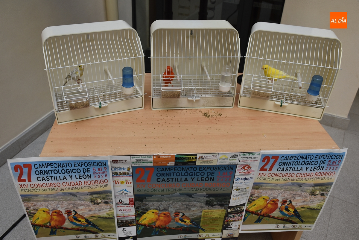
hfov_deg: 61.9
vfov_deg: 43.7
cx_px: 180
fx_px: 299
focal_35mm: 30
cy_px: 120
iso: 400
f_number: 5
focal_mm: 20
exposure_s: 1/100
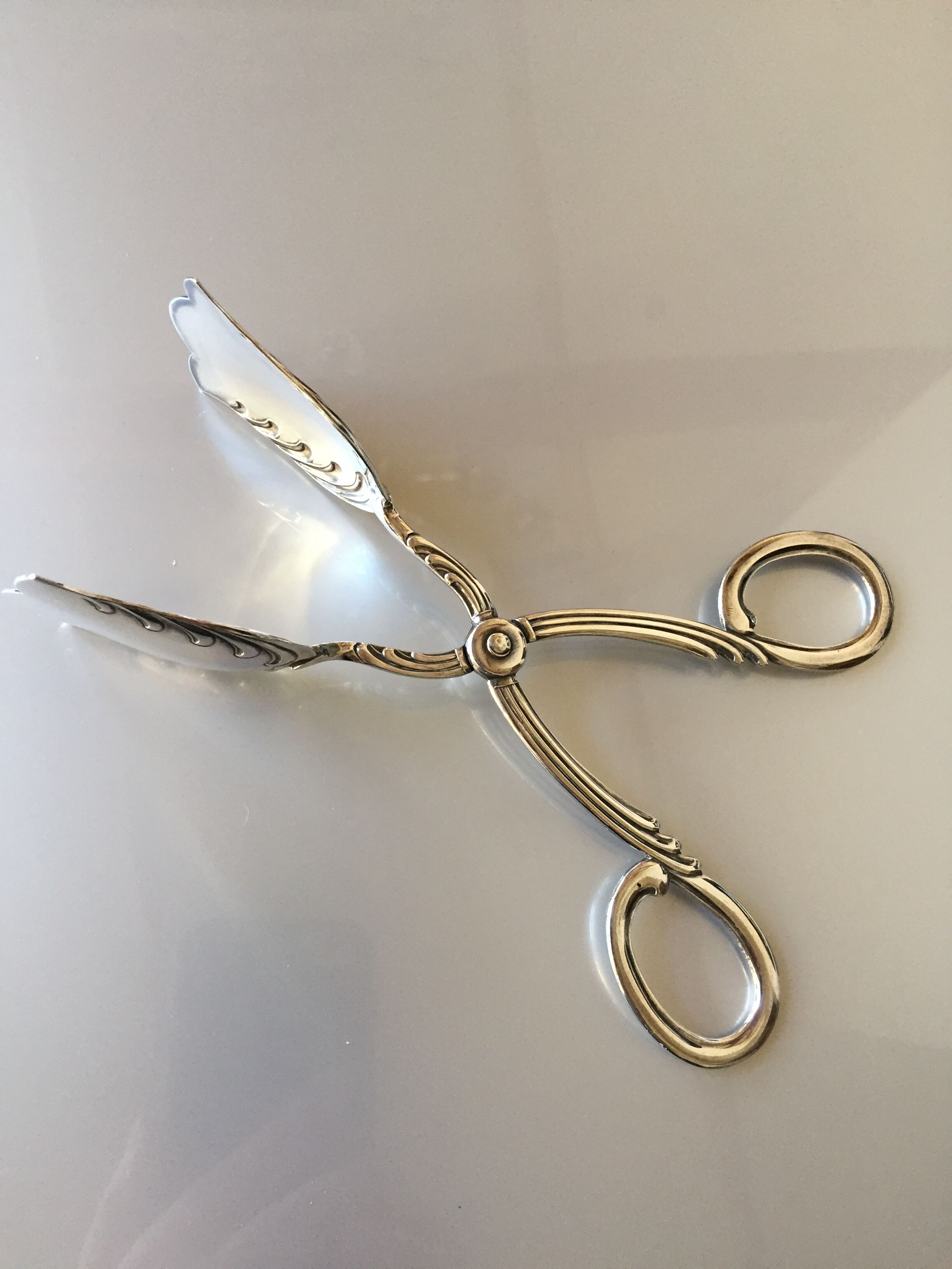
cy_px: 634
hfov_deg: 48.2
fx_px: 1063
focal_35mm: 29
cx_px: 476
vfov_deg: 61.7
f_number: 2.2
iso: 64
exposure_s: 1/33
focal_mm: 4.15
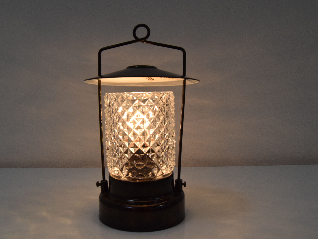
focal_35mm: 36
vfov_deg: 39.7
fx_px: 331
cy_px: 119
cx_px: 141
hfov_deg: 51.3
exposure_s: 1/400
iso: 1600
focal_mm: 22
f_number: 10
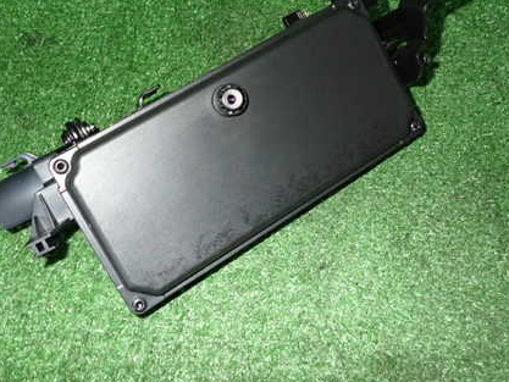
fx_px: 530
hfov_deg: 51.0
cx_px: 206
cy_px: 145
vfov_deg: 39.4
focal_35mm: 36
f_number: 5.6
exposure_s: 1/30
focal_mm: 4.5
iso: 800
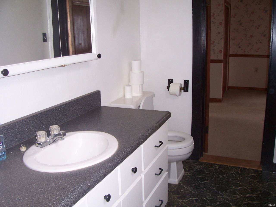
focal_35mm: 34
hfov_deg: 54.0
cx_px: 138
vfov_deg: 41.8
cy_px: 104
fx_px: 271
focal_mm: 5.6
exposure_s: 1/60
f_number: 2.7
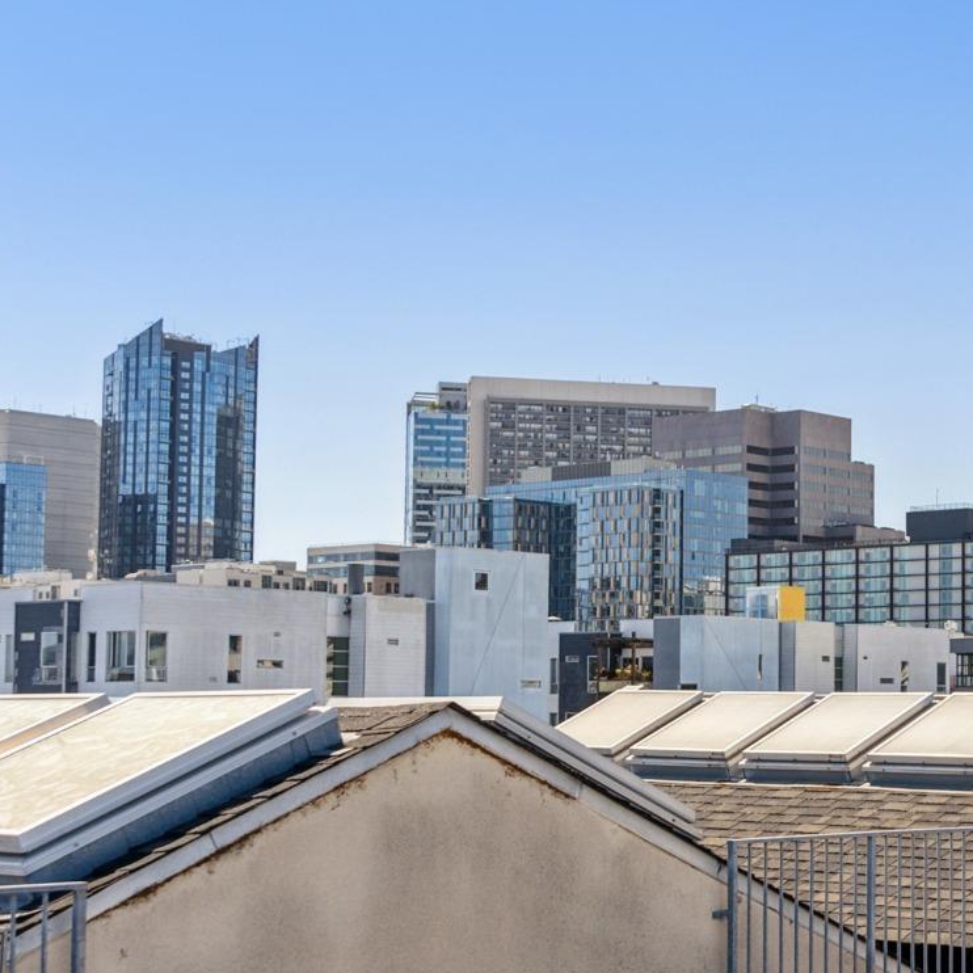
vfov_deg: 25.7
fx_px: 2131
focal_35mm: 67
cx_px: 848
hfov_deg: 25.1
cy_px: 565
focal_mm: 26
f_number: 4.5
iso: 100
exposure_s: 1/1000
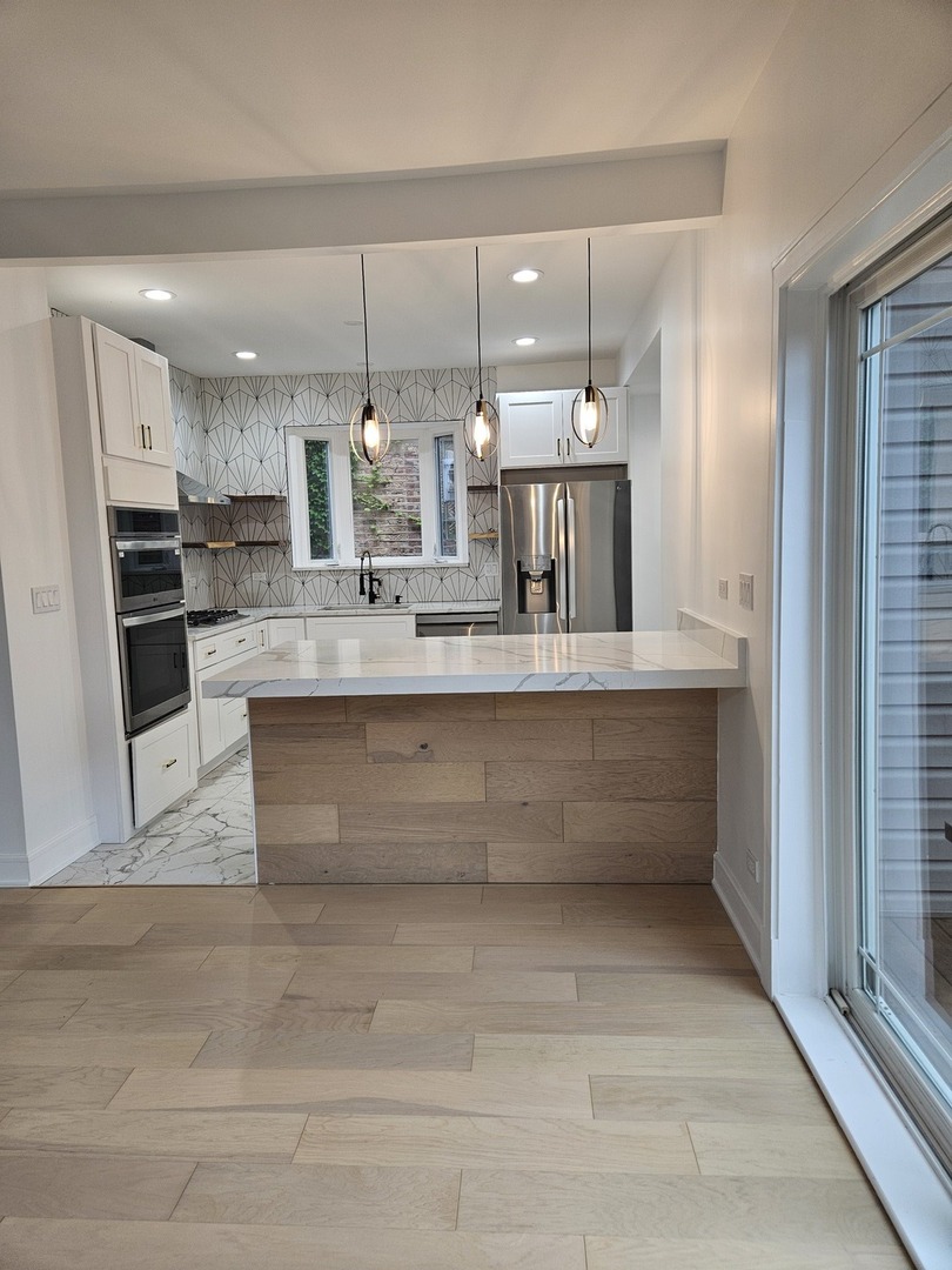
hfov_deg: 58.9
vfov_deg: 73.9
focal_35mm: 23
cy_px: 635
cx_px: 476
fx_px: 843
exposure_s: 1/120
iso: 80
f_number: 1.8
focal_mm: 5.4
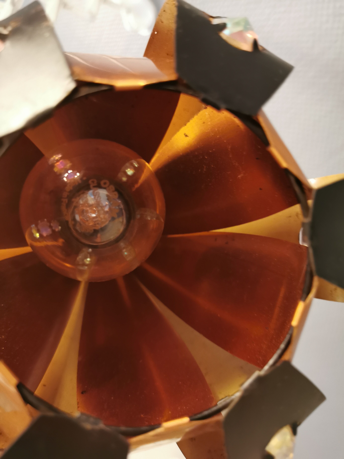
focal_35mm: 27
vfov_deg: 65.3
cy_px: 230
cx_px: 172
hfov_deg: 51.4
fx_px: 358
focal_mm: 5.56
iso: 250
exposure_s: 1/40
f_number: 1.6
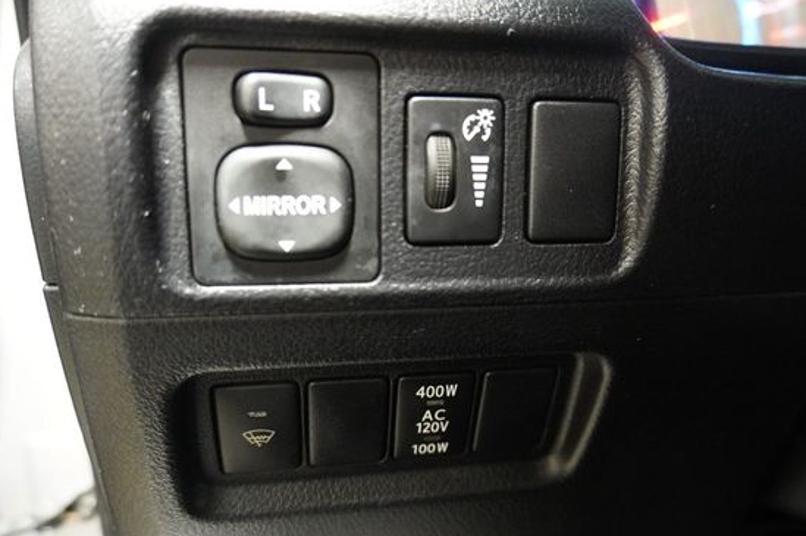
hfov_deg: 65.5
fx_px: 626
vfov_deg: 46.3
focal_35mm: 28
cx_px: 414
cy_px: 294
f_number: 3.5
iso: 6400
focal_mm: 16
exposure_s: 1/25
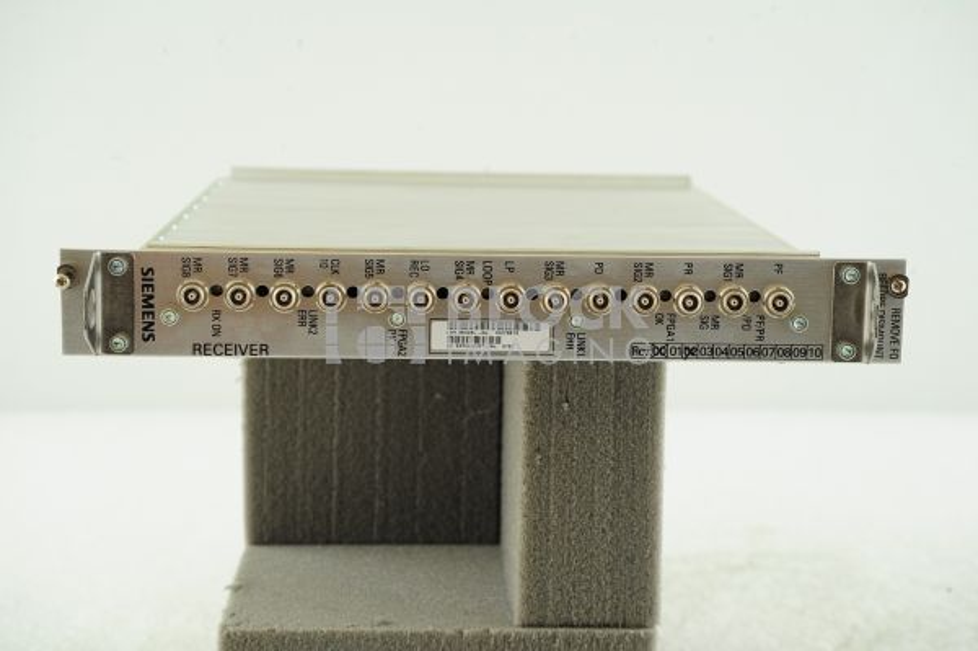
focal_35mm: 78
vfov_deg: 17.5
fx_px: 2117
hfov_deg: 26.0
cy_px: 326
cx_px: 489
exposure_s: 1/125
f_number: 10
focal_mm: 78
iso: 1600
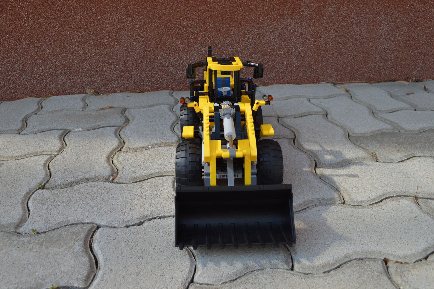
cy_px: 144
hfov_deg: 60.3
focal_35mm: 31
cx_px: 210
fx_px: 374
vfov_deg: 42.3
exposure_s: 1/160
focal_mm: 20
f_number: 6.3
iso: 100
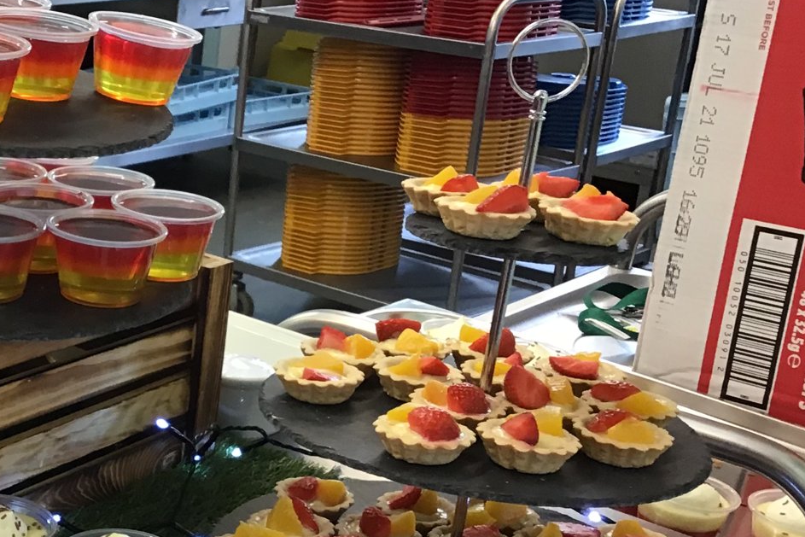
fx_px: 1565
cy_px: 428
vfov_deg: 19.3
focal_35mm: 70
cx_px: 7
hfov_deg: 27.3
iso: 80
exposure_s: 1/33
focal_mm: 3.3
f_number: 2.4
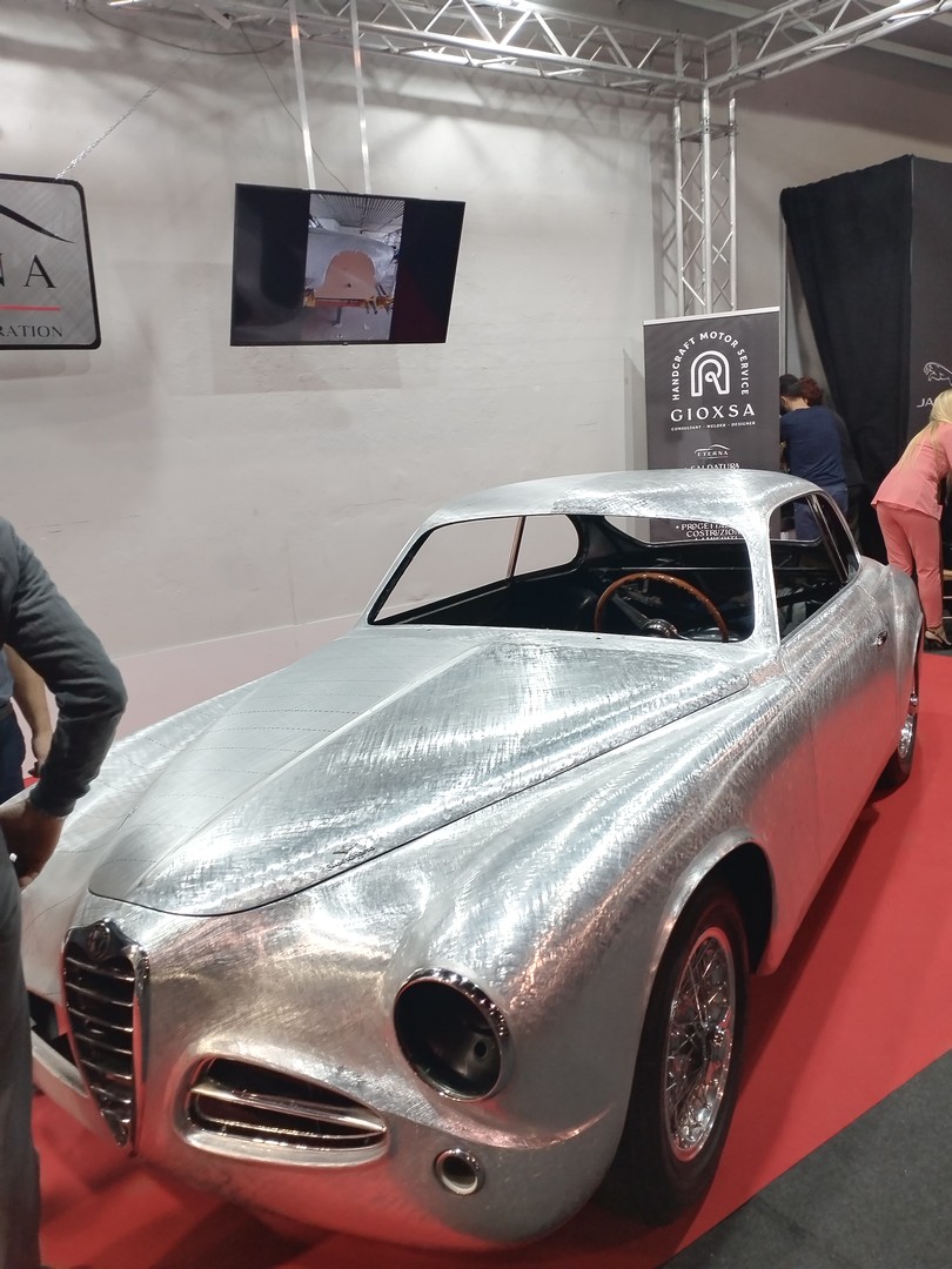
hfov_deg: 53.1
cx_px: 476
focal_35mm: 26
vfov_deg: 67.3
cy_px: 634
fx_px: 953
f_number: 1.8
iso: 130
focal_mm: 4.25
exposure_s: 1/50
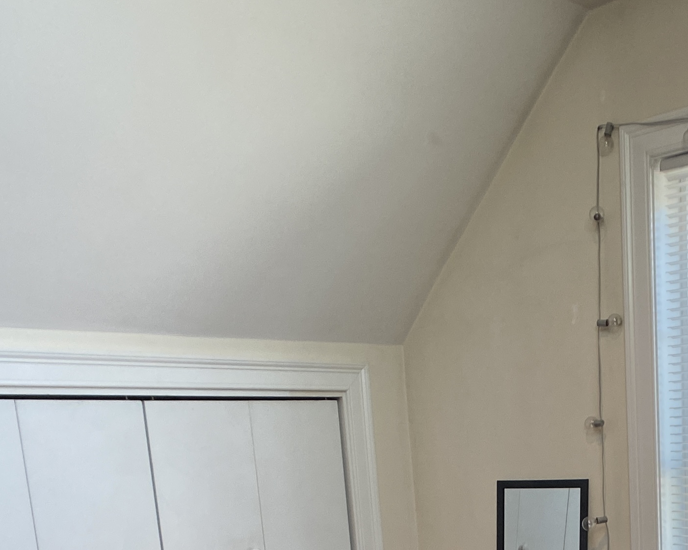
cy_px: 648
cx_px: 549
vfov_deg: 19.8
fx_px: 1486
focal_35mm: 73
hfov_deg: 25.6
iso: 100
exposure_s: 1/120
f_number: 1.8
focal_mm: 4.25
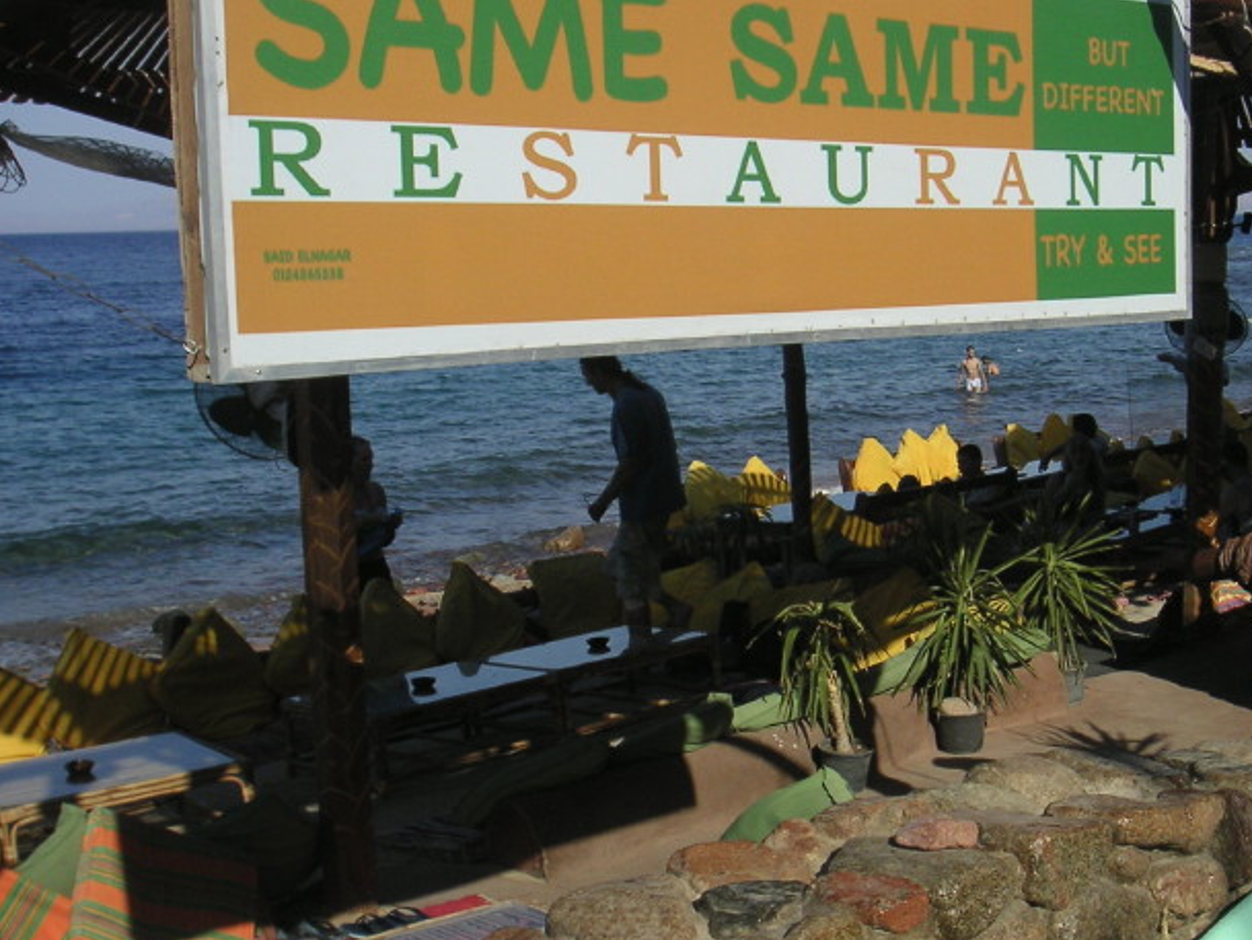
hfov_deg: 35.8
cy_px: 442
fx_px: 1917
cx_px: 824
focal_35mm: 53
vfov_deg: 27.5
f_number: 6.7
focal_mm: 6
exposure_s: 1/250
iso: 50
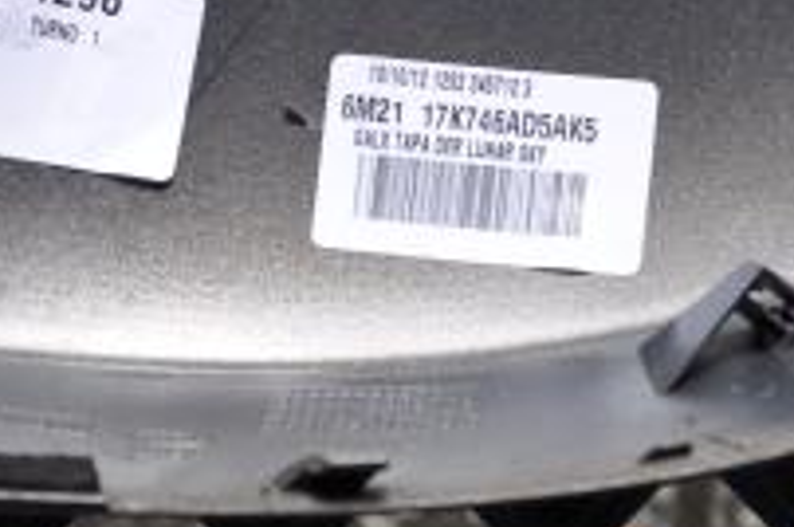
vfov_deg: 8.2
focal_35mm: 167
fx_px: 3683
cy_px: 43
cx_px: 456
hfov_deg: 12.3
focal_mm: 45
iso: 640
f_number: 4.8
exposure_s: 1/60
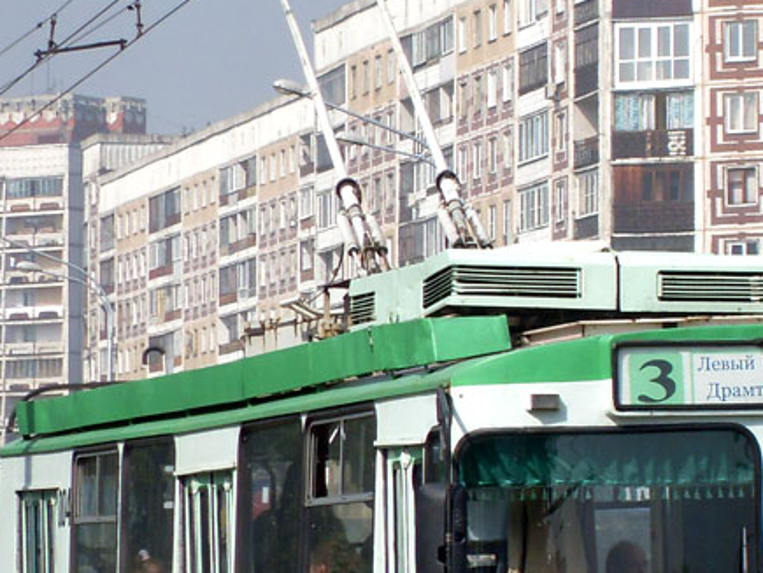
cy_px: 494
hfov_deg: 7.6
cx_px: 588
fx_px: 5758
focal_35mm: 261
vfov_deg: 5.7
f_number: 5.2
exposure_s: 1/750
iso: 80
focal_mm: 18.1
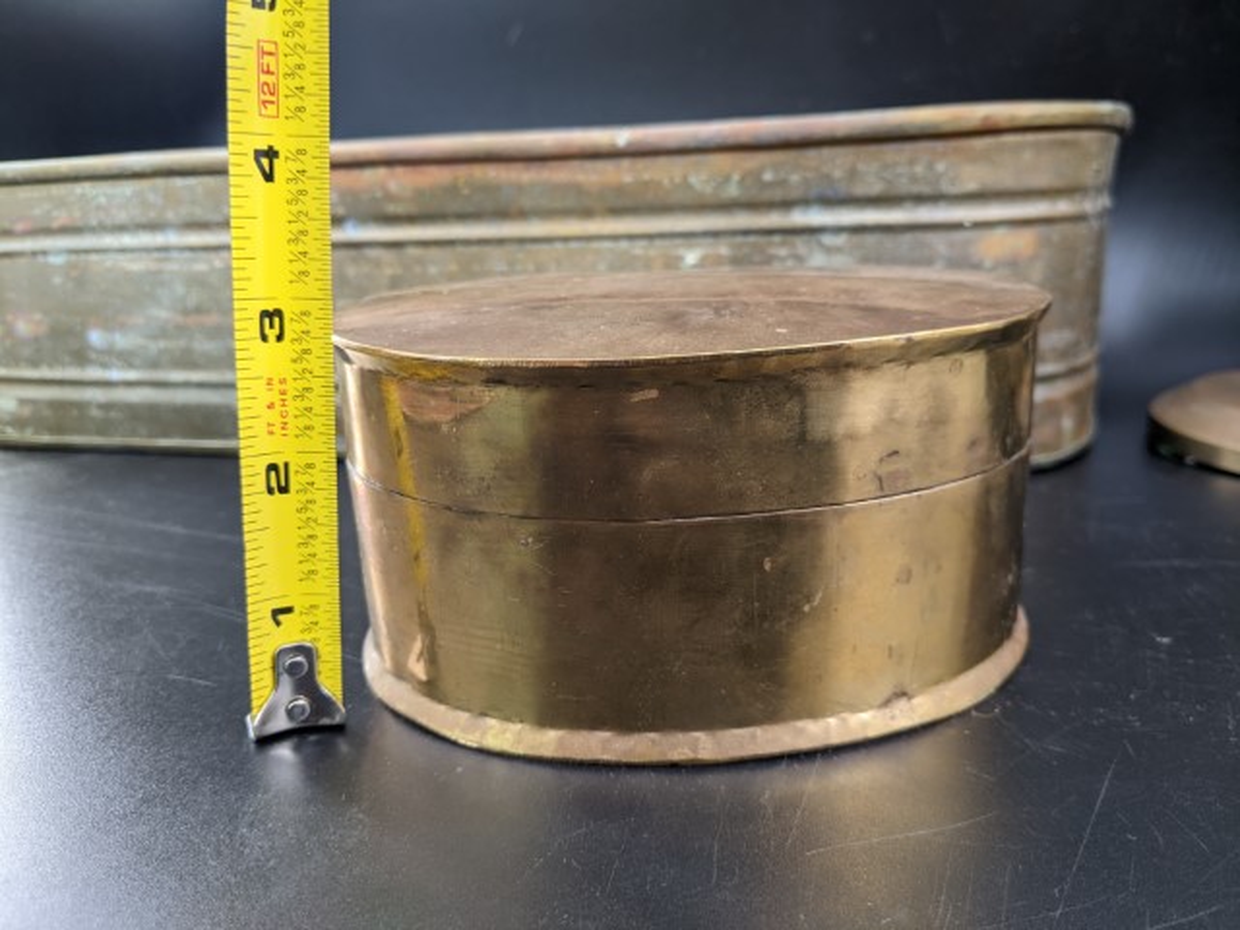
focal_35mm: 27
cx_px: 620
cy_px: 465
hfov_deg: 65.3
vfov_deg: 51.4
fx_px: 967
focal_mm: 4.44
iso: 48
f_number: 1.8
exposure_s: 1/30
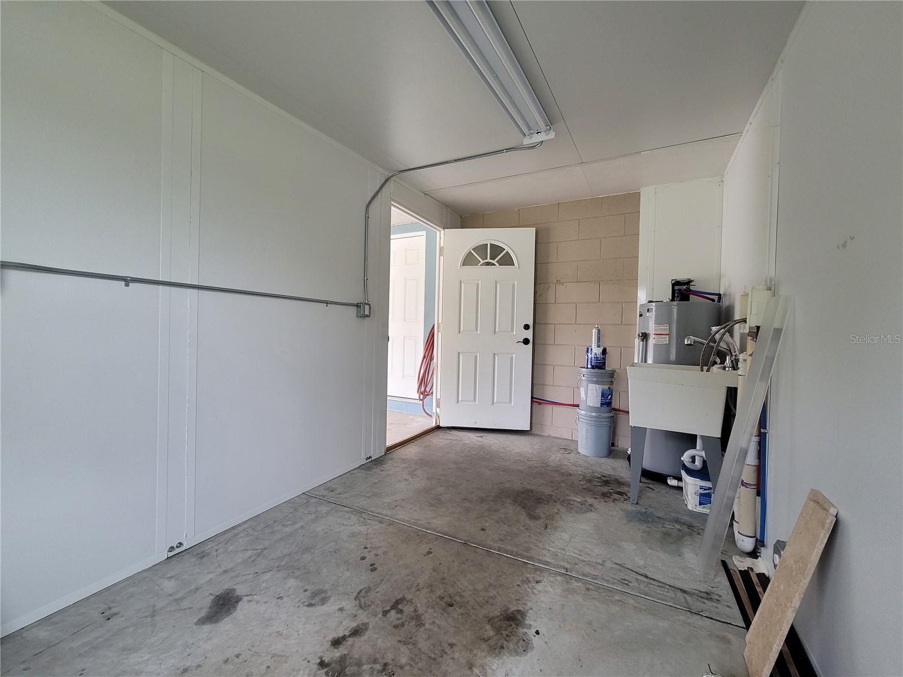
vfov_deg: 89.9
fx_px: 339
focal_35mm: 13
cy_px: 338
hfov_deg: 106.2
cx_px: 452
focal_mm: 2.2
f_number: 2.2
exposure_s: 1/60
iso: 320
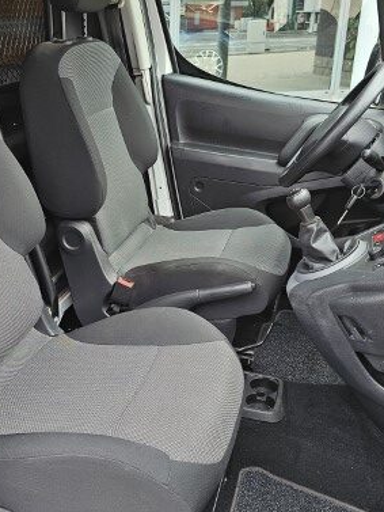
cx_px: 134
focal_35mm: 39
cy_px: 274
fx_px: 577
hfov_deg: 36.5
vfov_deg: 47.8
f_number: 1.7
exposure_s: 1/180
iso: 64
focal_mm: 6.3
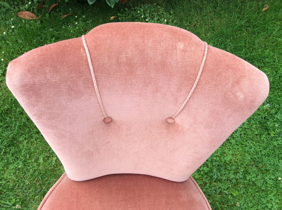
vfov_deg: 44.1
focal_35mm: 32
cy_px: 105
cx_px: 141
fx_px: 260
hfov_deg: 56.9
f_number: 2.4
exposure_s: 1/240
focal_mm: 3.3
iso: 32
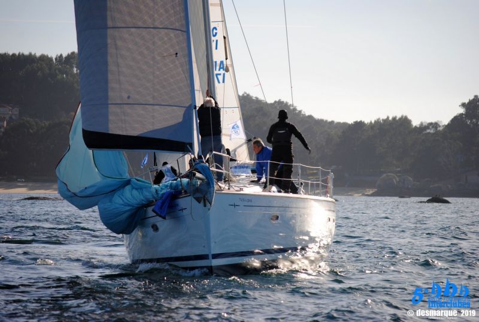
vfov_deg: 6.3
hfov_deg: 9.4
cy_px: 161
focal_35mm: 218
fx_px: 2900
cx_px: 240
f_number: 5
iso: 200
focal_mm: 145
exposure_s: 1/1600
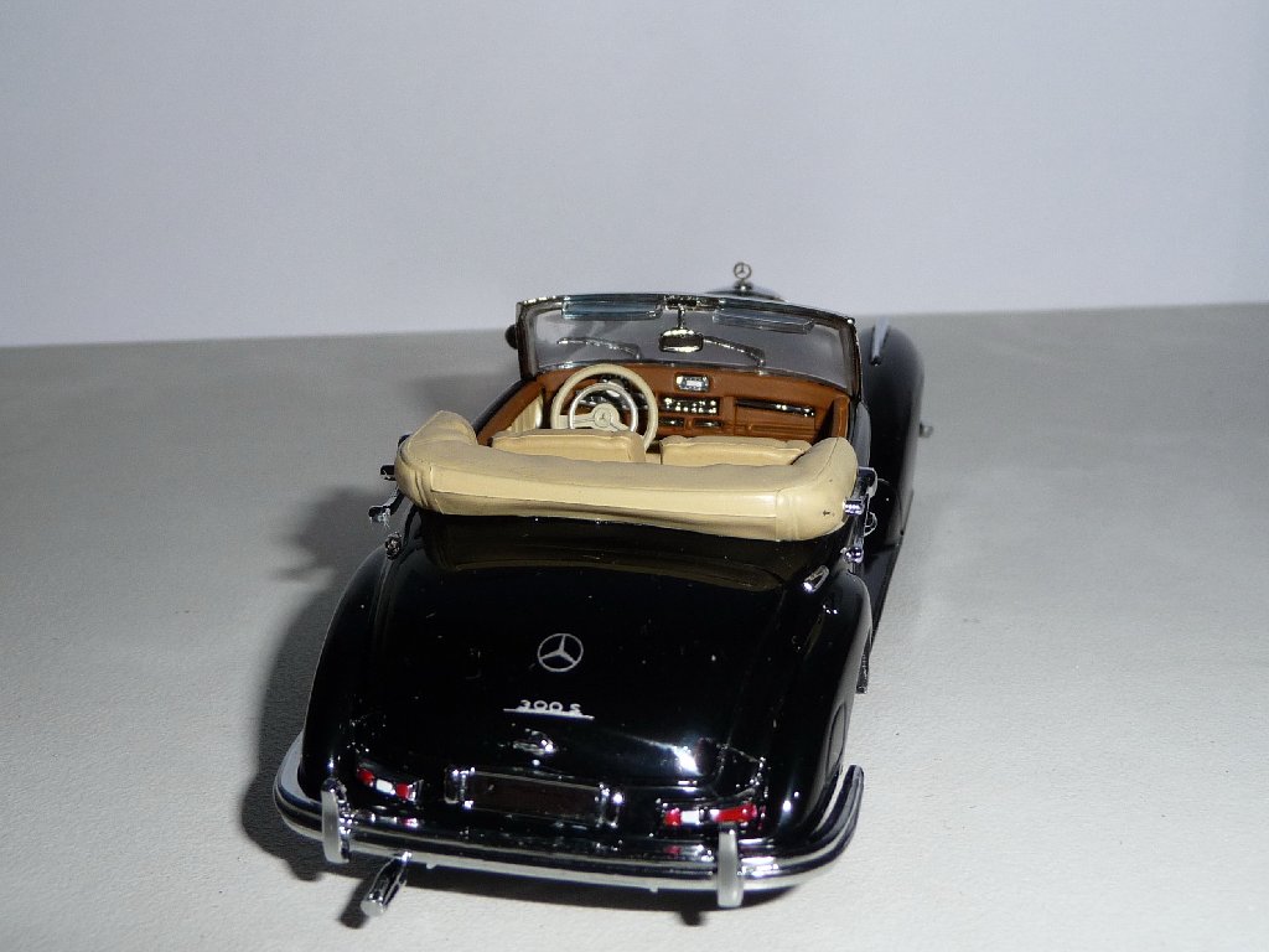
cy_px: 476
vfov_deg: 29.7
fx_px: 1796
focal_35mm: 49
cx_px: 634
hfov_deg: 38.9
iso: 100
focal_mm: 6
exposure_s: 1/30
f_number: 3.7
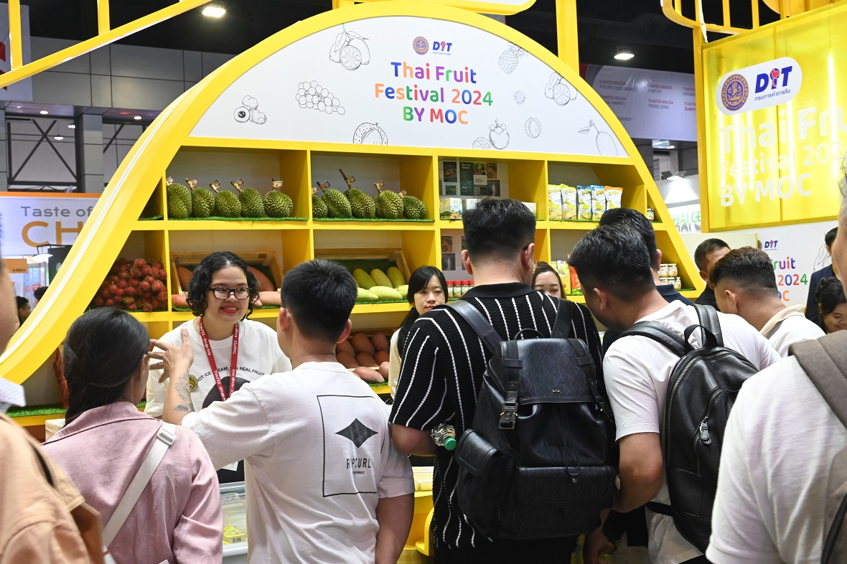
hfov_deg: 47.4
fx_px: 964
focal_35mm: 41
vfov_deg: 32.6
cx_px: 416
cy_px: 288
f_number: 10
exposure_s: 1/80
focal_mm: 40
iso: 4000
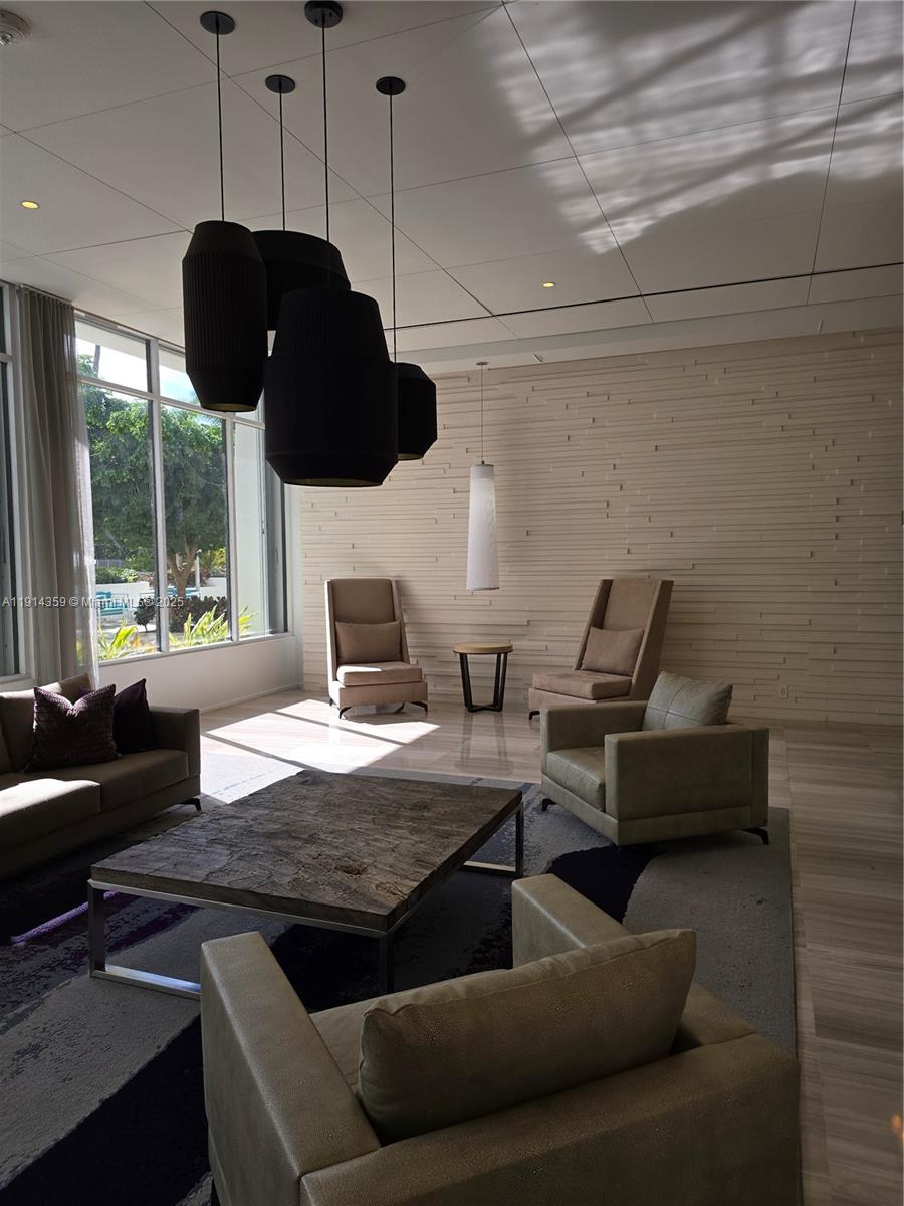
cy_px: 603
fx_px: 801
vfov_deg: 73.9
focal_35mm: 23
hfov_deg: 58.9
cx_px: 452
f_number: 1.7
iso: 12
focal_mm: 6.3
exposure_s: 1/120
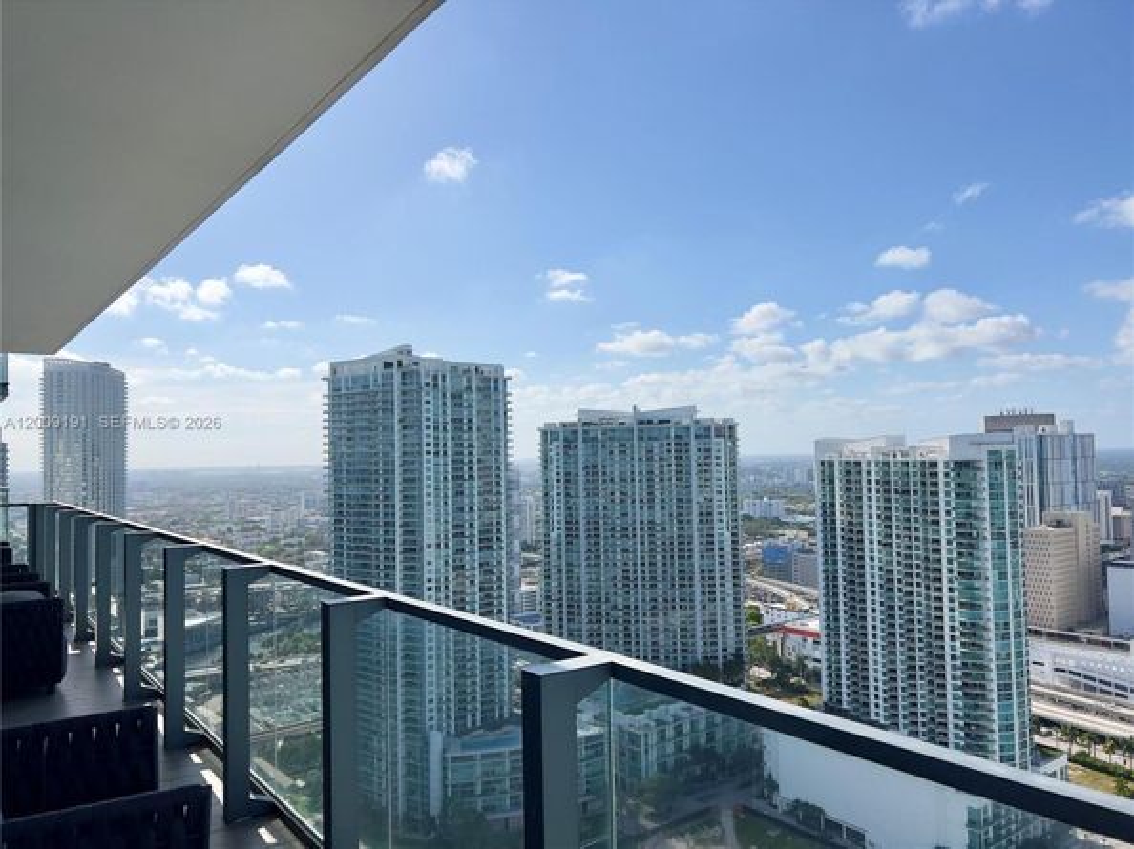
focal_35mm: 26
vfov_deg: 53.0
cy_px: 424
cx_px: 567
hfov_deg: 67.3
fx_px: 851
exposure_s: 1/9434
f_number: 1.5
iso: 50
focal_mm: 5.7
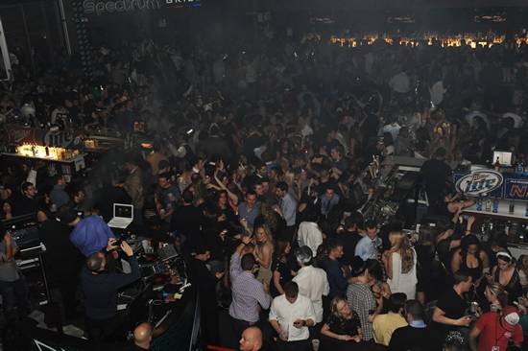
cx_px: 264
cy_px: 176
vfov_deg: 31.9
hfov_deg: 46.4
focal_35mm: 42
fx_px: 616
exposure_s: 1/250
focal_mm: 42
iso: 3200
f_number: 8
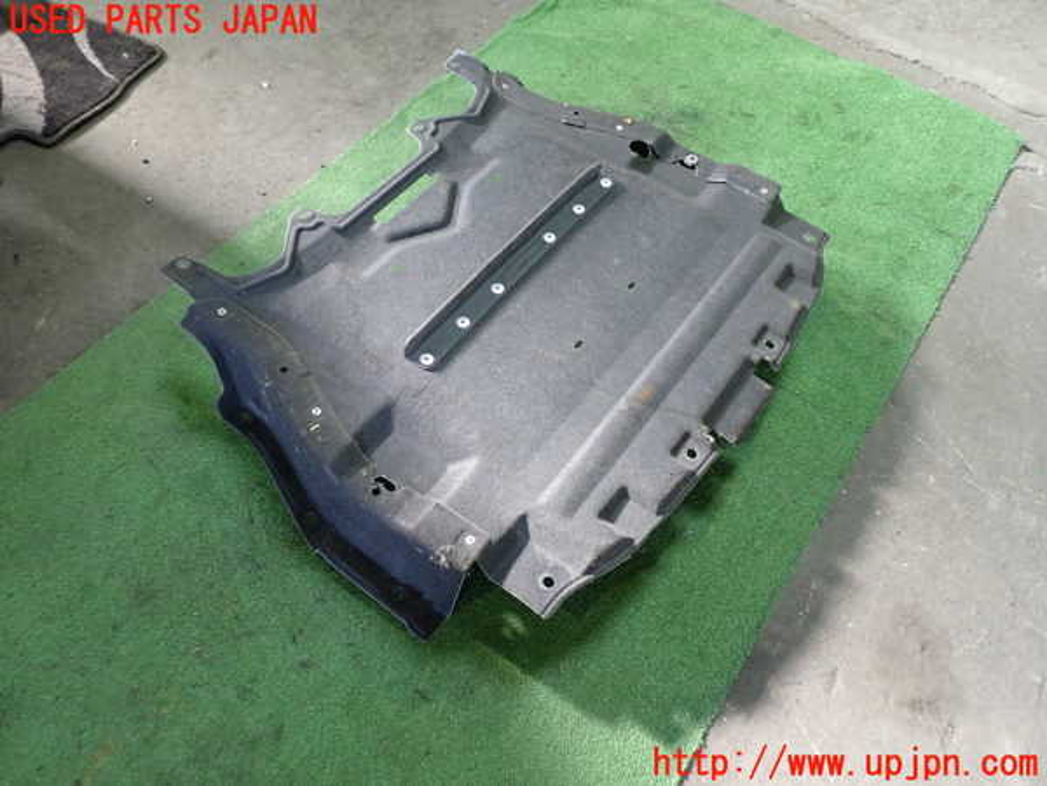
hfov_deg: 60.0
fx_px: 907
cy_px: 393
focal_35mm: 30
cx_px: 524
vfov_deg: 46.8
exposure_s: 1/30
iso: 320
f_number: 2.3
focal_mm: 5.4
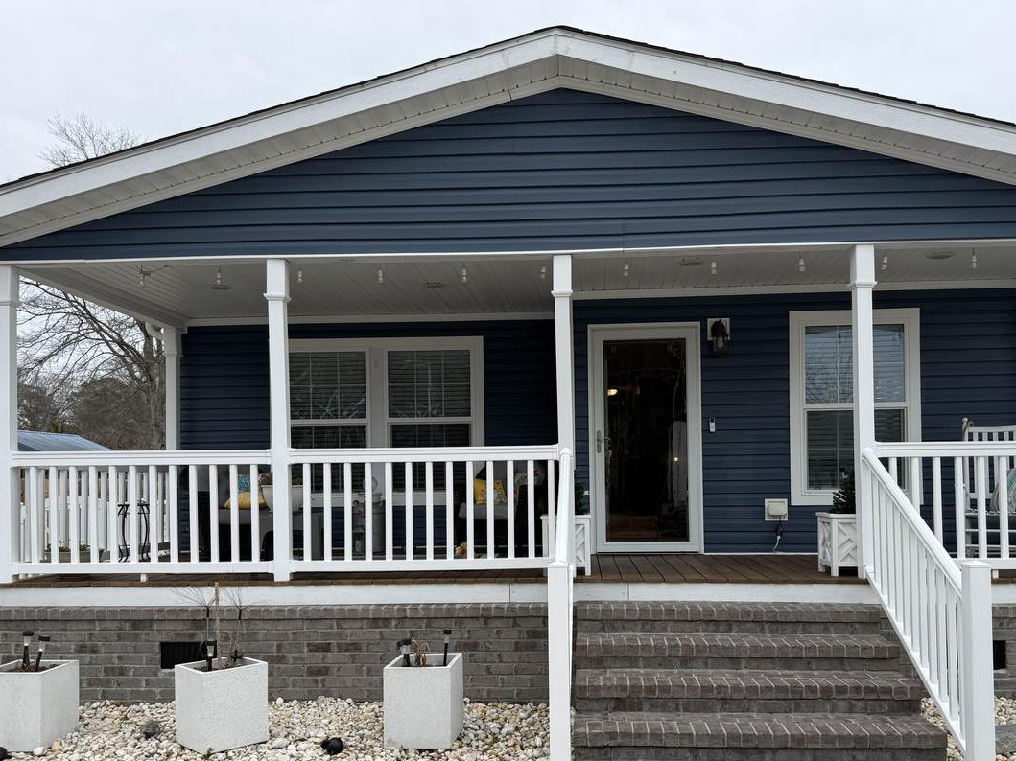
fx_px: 851
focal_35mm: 29
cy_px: 457
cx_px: 550
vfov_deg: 47.9
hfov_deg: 61.6
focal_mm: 6.76
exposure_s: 1/2232
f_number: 1.78
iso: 80
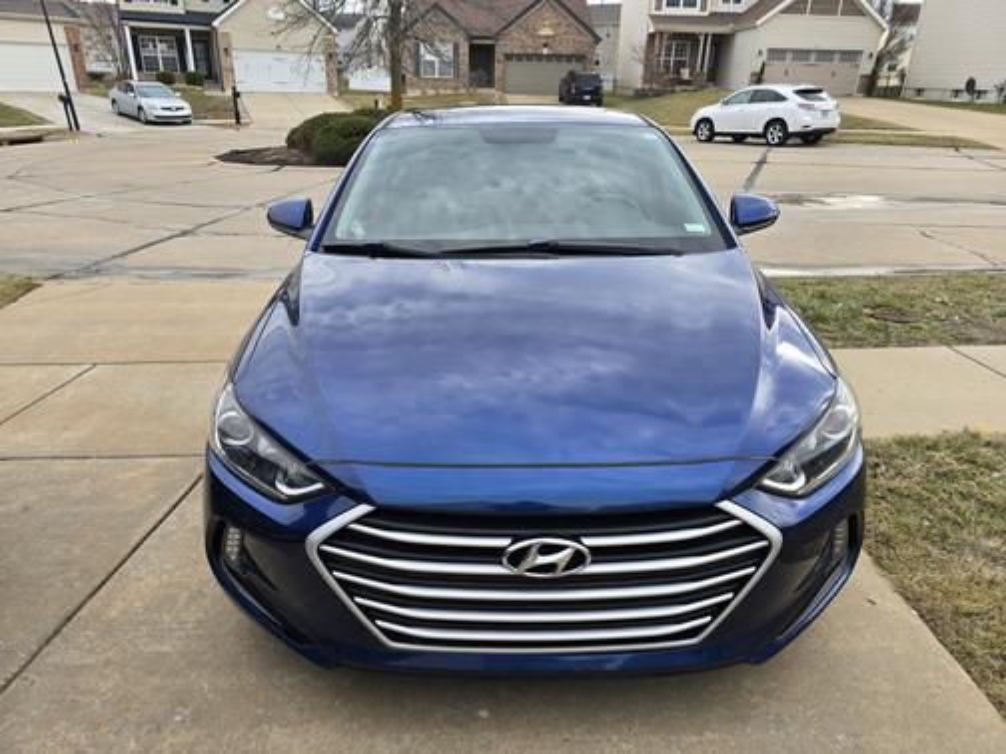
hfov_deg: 73.9
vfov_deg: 58.9
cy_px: 377
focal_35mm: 23
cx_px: 503
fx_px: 668
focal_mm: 6.3
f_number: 1.7
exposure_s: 1/180
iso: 12
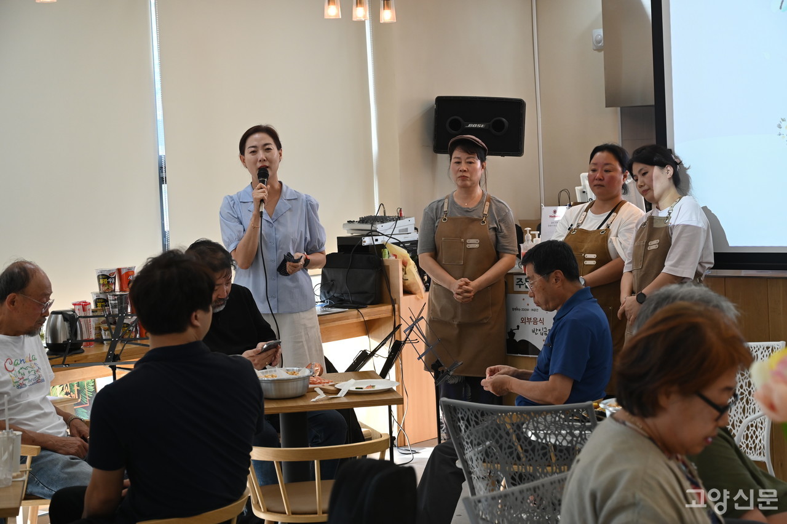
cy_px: 262
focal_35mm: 70
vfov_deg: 19.4
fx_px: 1529
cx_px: 394
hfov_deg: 28.9
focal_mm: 70
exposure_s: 1/125
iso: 1100
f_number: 6.3
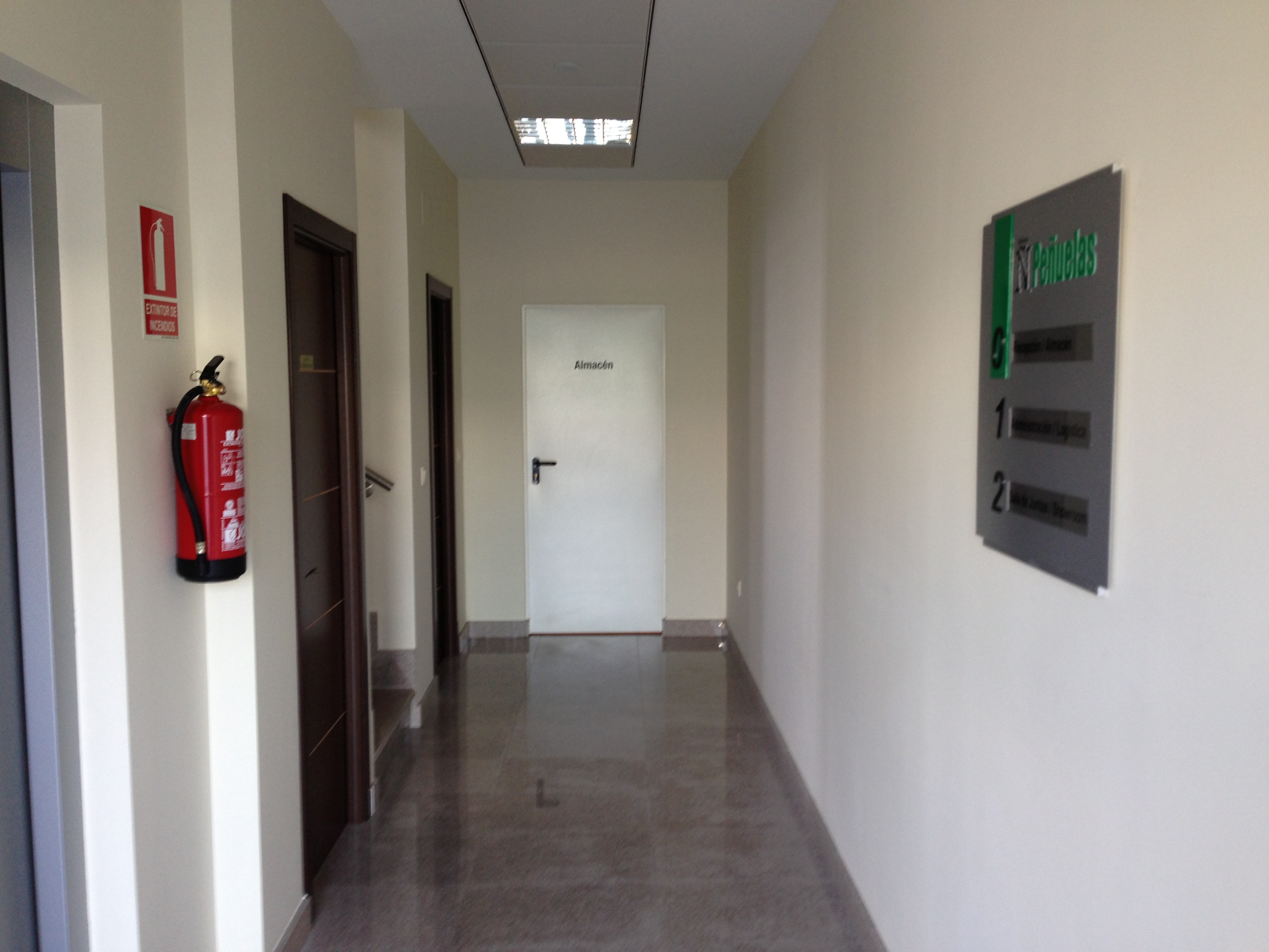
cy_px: 476
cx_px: 634
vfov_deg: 42.9
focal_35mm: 33
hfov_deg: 55.4
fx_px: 1210
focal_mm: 4.13
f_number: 2.4
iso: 50
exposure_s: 1/20
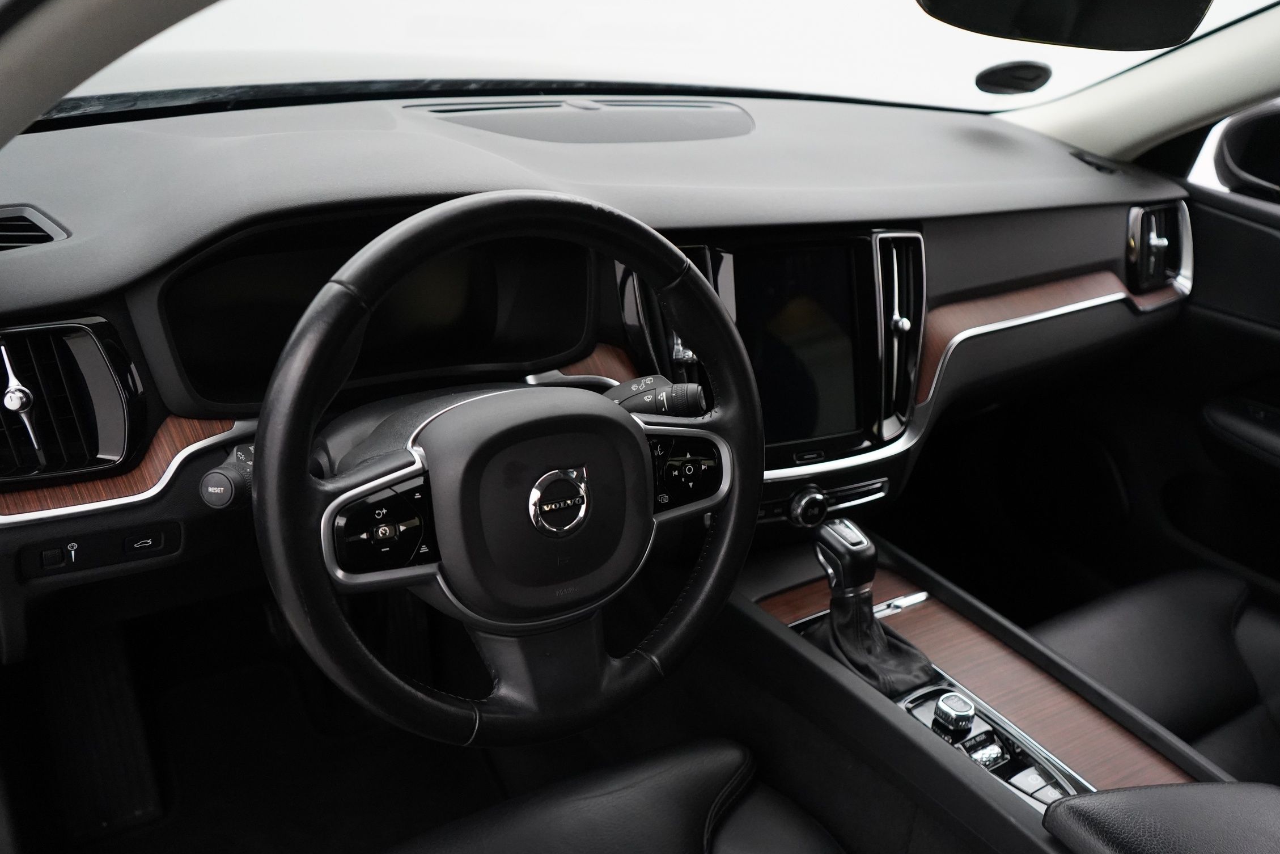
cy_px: 468
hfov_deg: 60.2
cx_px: 700
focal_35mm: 31
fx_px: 1102
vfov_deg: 42.3
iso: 6400
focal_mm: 28
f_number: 3.5
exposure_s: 1/160
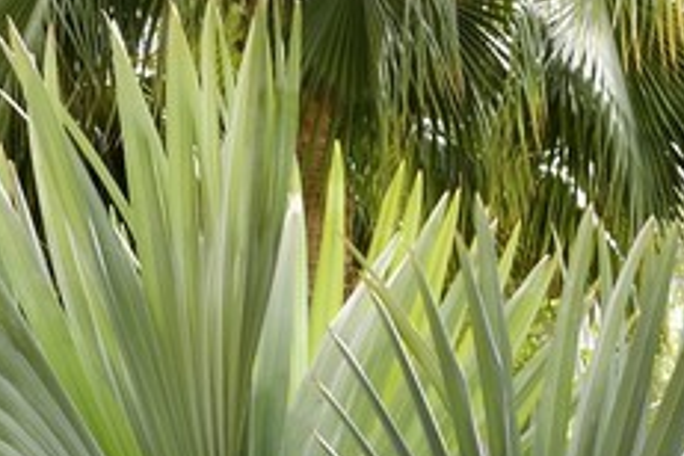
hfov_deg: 10.0
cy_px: 1362
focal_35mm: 166
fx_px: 3154
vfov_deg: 7.3
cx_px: 1883
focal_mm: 24
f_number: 10
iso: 200
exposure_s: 1/100
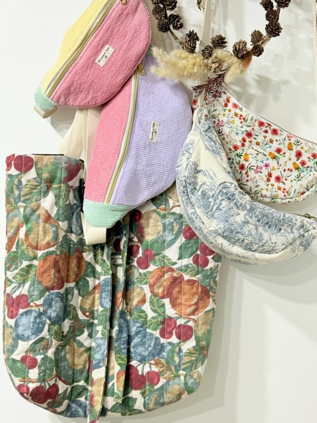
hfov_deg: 30.3
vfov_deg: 39.7
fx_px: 586
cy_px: 212
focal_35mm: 48
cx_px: 158
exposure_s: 1/33
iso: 200
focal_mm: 6.76
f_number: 1.78
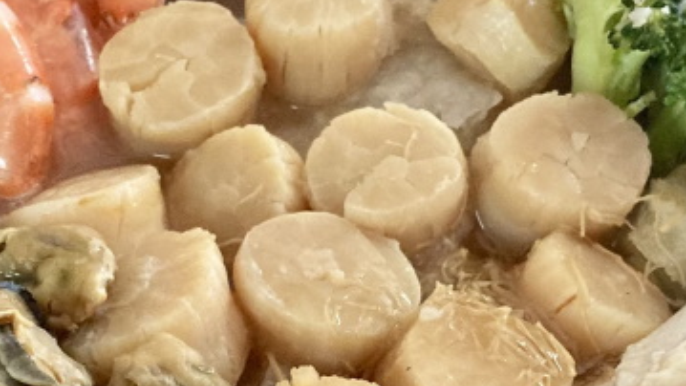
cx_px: 369
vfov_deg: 12.2
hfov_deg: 22.2
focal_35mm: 96
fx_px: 1746
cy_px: 514
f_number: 1.8
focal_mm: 3.99
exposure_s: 1/25
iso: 400
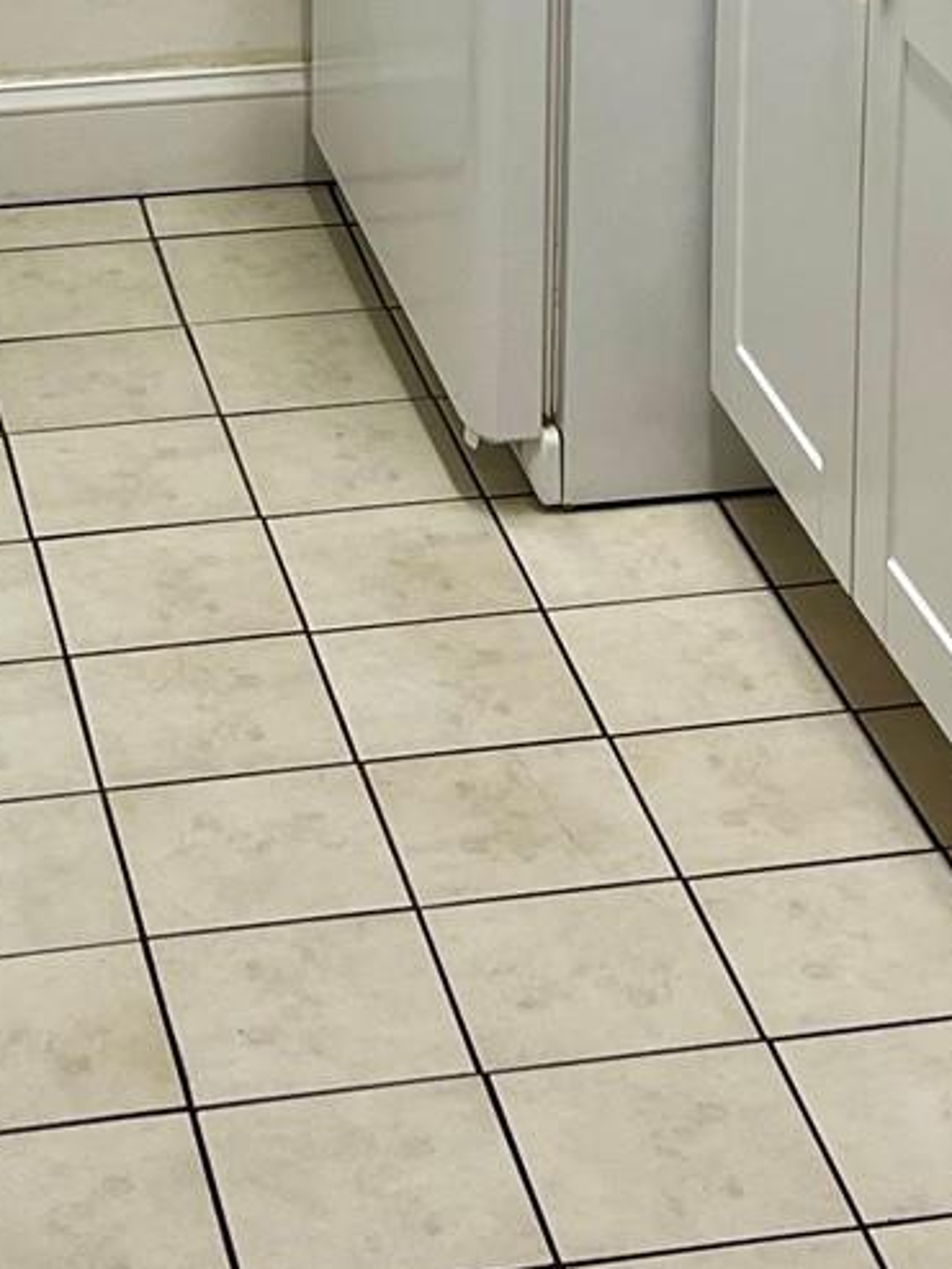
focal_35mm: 108
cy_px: -309
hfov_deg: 13.7
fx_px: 3959
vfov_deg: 17.3
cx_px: 352
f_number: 1.5
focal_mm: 5.7
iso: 80
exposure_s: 1/120
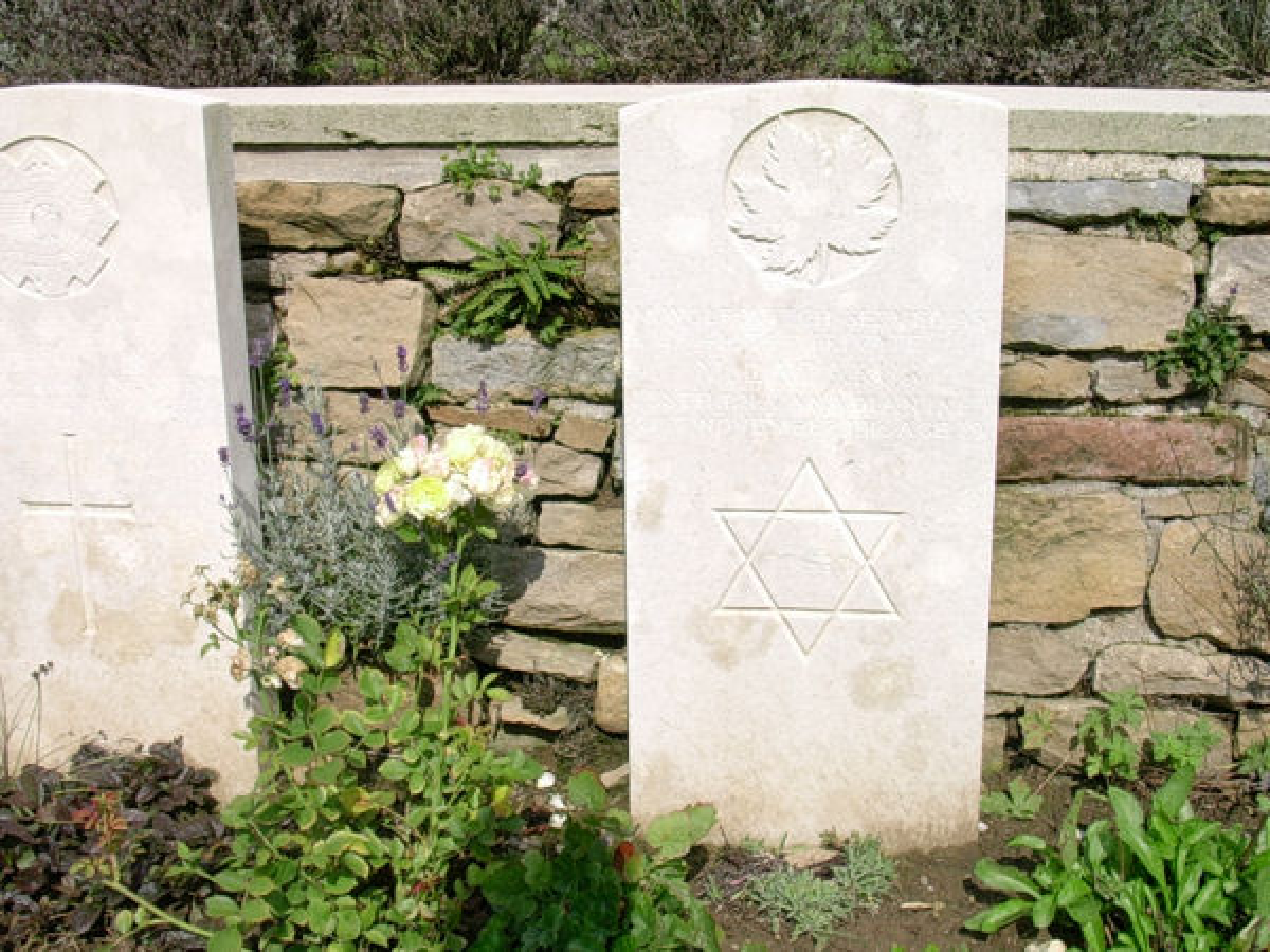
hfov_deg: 42.1
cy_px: 476
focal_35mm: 45
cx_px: 635
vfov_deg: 32.2
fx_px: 1651
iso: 70
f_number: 5.8
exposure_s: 1/456
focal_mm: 6.7
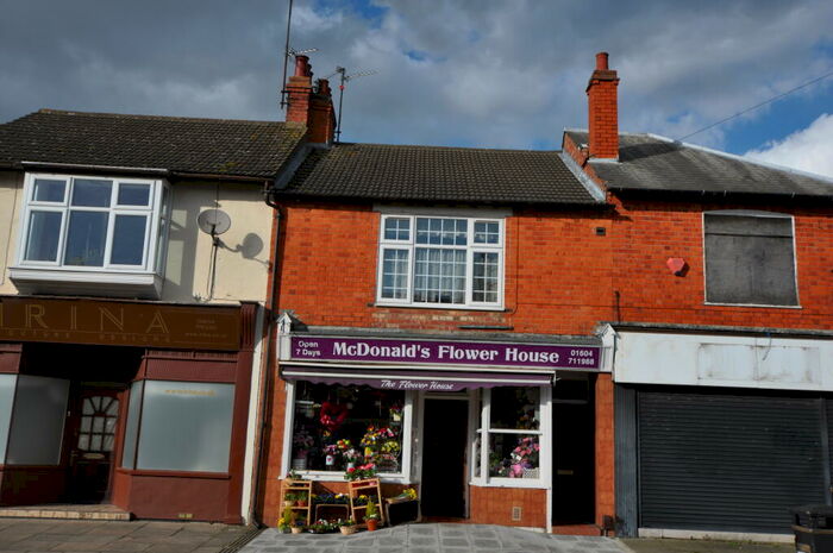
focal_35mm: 36
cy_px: 276
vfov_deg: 36.8
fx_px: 832
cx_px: 416
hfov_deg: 53.2
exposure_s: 1/400
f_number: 10
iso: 200
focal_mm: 24
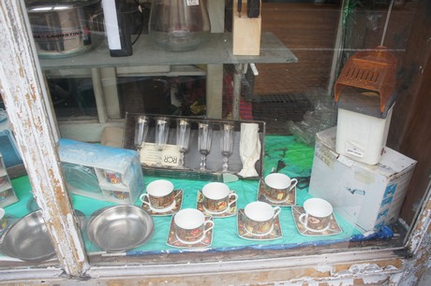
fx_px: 323
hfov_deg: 67.4
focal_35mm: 27
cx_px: 216
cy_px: 143
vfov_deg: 47.9
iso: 500
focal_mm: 18
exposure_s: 1/125
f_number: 4.5
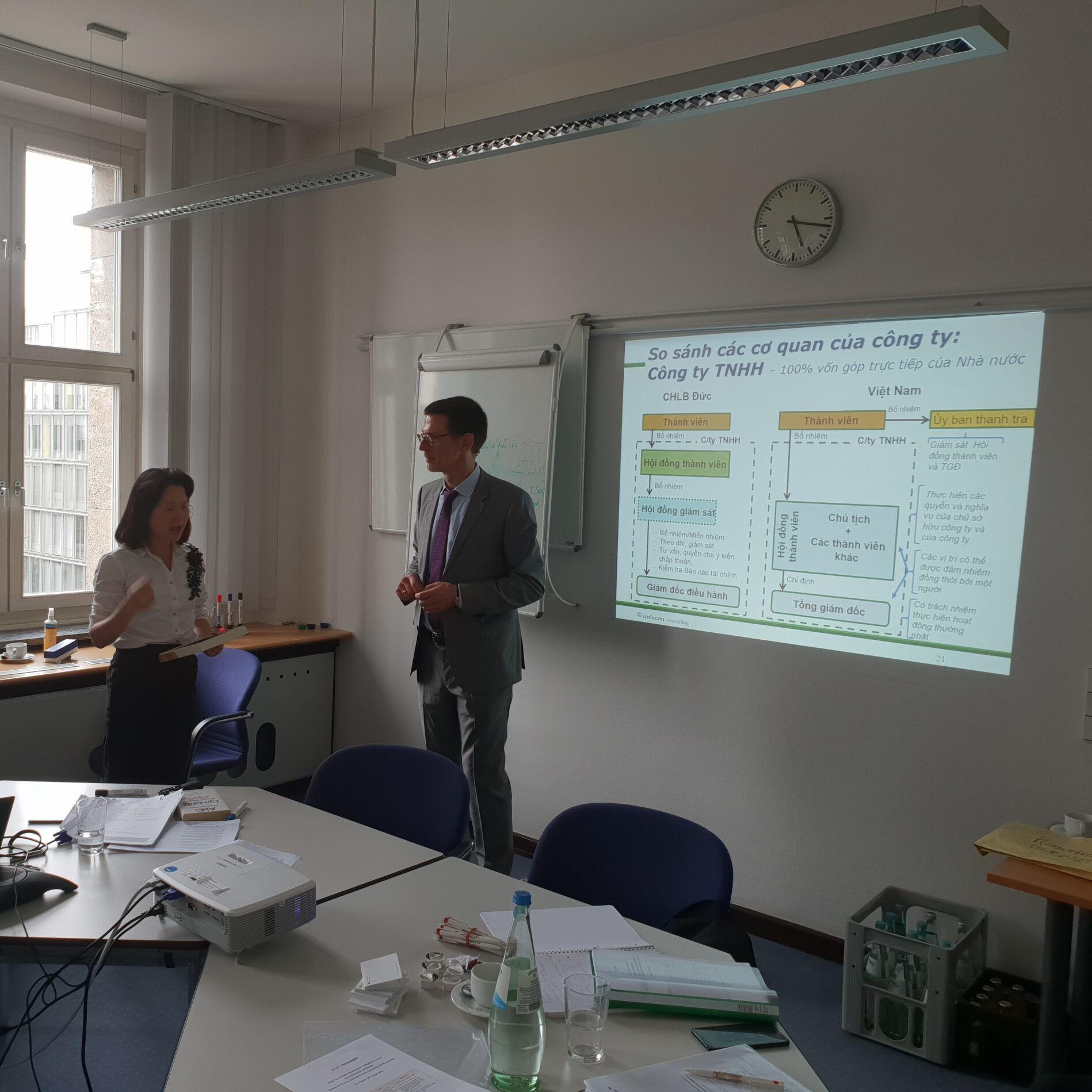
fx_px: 1106
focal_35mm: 31
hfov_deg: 51.9
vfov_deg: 52.5
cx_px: 396
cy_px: 542
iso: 64
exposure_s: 1/60
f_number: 2.4
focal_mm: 4.3
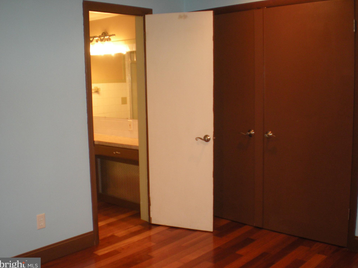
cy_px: 135
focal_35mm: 39
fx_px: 403
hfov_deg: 47.9
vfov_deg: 36.8
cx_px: 180
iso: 172
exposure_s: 1/30
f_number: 3.1
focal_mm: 6.3
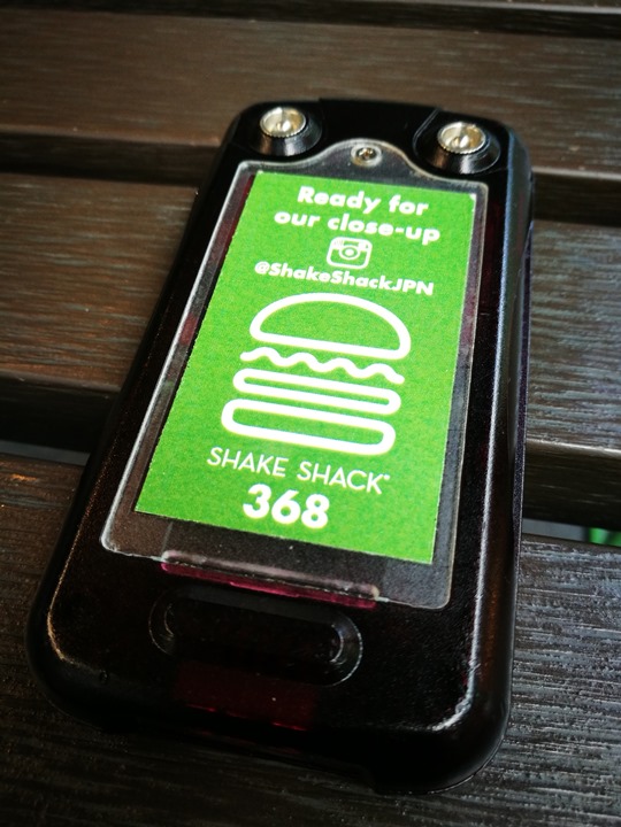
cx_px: 310
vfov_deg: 65.3
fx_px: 646
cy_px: 414
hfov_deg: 51.4
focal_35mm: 27
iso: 160
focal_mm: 4.5
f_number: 4
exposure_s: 1/33.3
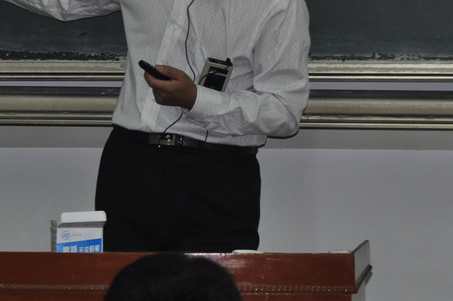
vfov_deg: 3.6
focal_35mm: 382
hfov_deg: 5.4
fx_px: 4800
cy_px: -4
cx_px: 187
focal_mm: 98
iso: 400
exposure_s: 1/60
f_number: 5.6
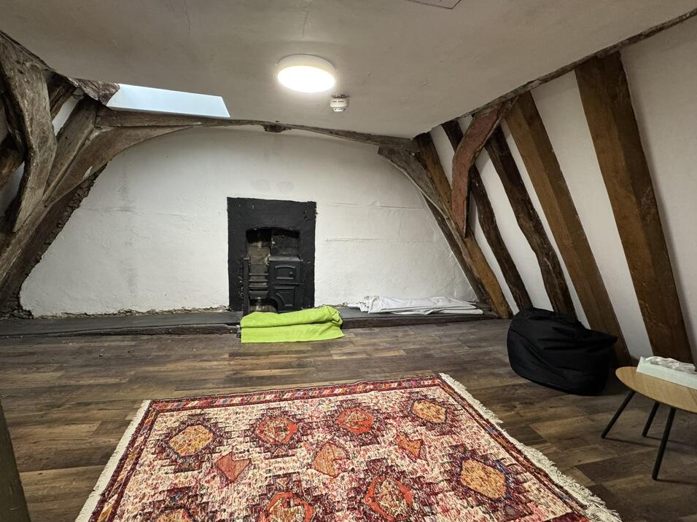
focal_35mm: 15
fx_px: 302
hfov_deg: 98.1
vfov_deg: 81.7
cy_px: 276
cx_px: 327
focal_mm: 2.22
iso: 400
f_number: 2.2
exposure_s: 1/50
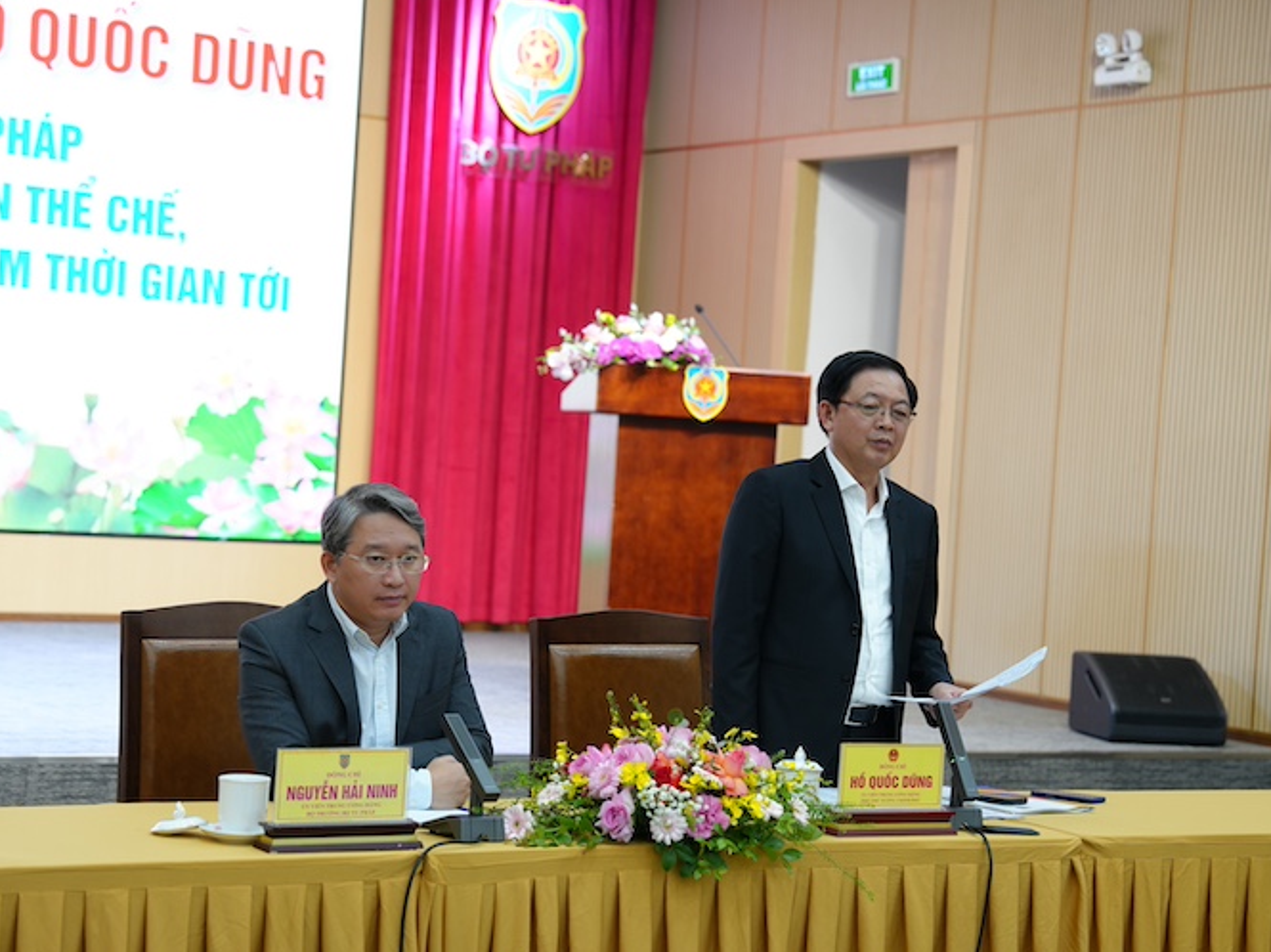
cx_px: 635
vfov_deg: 18.2
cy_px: 477
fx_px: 2972
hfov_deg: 24.1
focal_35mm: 81
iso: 500
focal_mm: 70
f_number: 3.5
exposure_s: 1/80
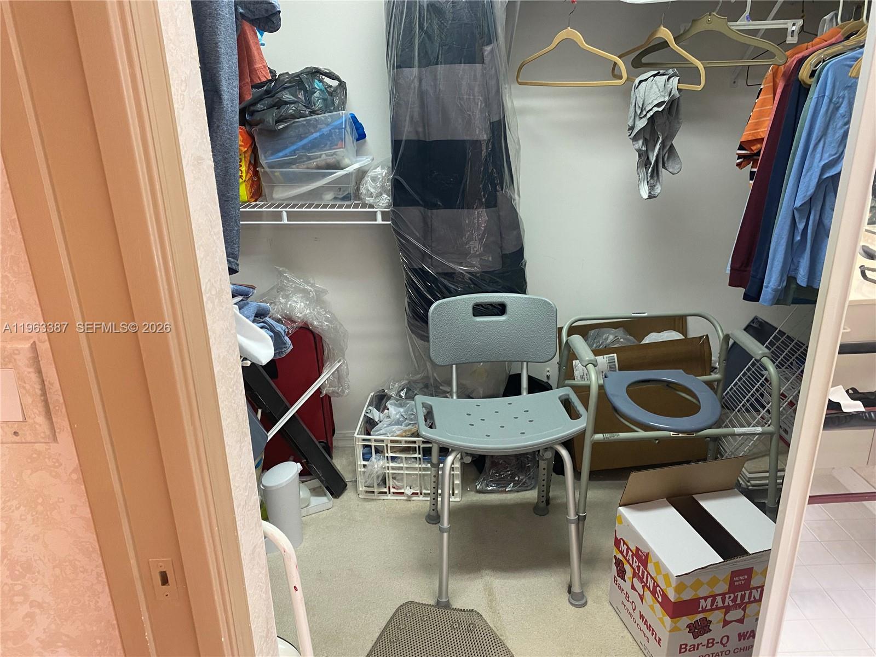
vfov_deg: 53.1
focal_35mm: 26
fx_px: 658
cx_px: 438
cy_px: 328
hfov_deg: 67.3
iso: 160
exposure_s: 1/60
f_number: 1.8
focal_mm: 4.25
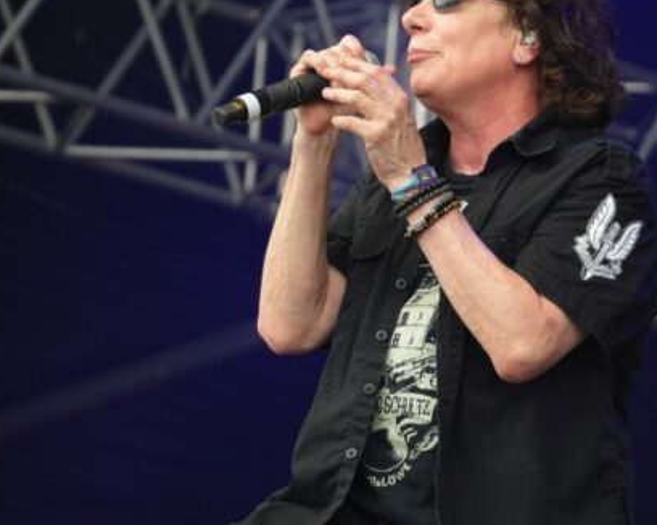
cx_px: 469
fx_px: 7113
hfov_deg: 5.3
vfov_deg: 4.2
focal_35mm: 366
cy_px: 138
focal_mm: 138
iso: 500
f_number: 5.6
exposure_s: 1/250
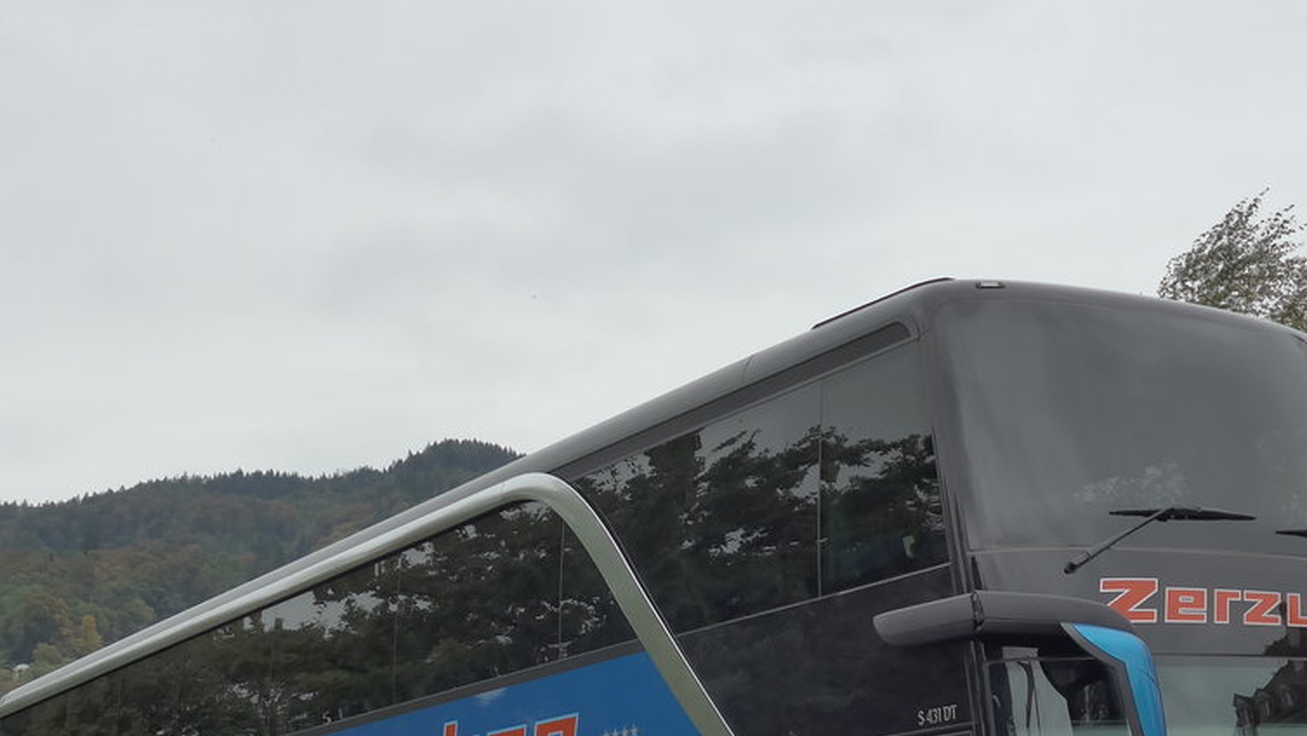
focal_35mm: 59
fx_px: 2045
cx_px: 776
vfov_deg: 19.9
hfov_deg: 35.3
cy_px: 694
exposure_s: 1/640
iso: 160
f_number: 2.5
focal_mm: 7
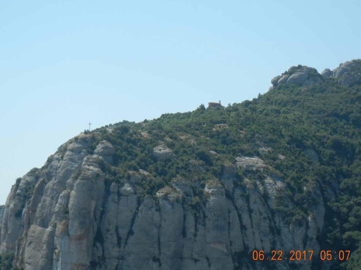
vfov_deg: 15.1
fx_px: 1022
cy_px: 138
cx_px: 176
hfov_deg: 20.0
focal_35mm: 98
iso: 160
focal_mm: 16
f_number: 4.4
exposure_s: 1/916
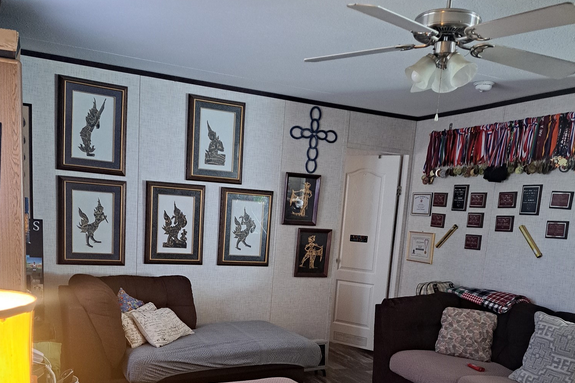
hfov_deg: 55.8
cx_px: 283
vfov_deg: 37.6
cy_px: 301
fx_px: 543
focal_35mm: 34
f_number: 1.8
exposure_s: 1/60
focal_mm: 5.23
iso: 320
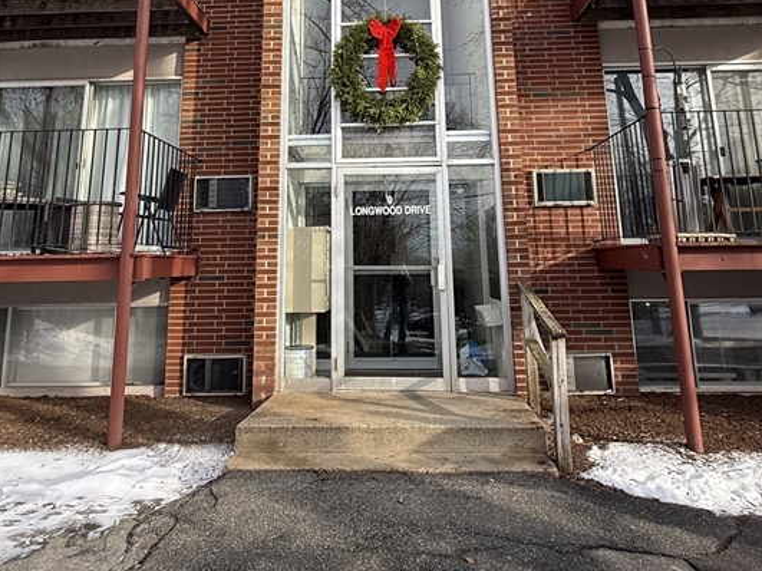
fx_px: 594
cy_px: 135
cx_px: 363
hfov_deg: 65.3
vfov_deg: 49.1
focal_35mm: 27
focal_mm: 2.22
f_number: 2.2
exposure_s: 1/351
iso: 50
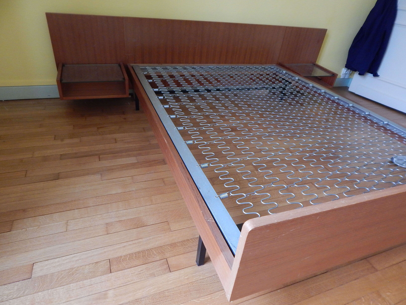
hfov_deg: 76.4
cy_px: 152
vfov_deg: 61.1
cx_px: 203
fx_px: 258
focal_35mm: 22
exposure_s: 1/30
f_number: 3
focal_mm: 4
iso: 400
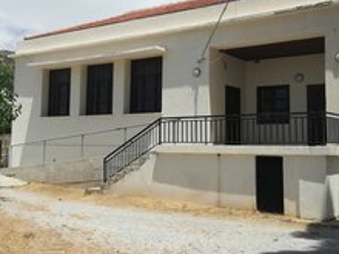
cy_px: 107
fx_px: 450
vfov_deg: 31.5
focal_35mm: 46
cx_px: 161
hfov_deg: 41.2
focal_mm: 3.79
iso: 50
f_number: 2
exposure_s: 1/1776
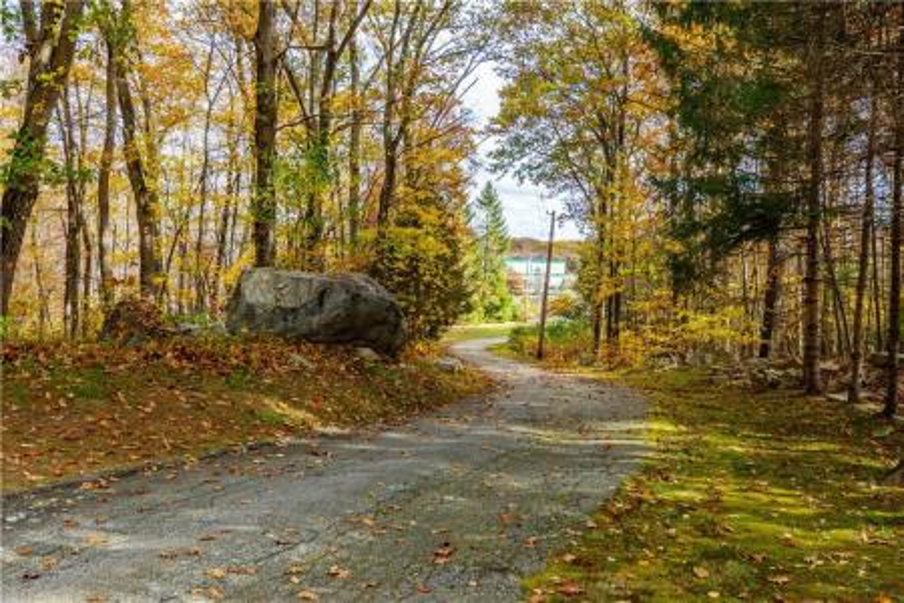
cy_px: 302
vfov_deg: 43.6
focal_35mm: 30
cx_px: 452
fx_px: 753
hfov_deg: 61.9
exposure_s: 1/50
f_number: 7.1
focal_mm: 30
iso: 100
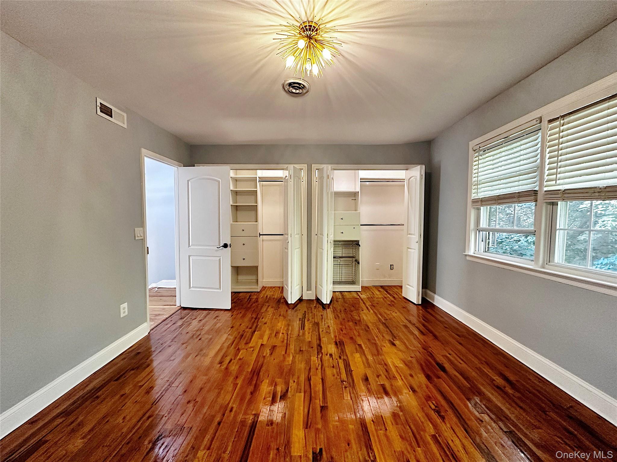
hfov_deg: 102.1
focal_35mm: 14
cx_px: 308
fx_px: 250
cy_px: 231
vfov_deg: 85.7
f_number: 2.2
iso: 400
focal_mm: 2.22
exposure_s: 1/60
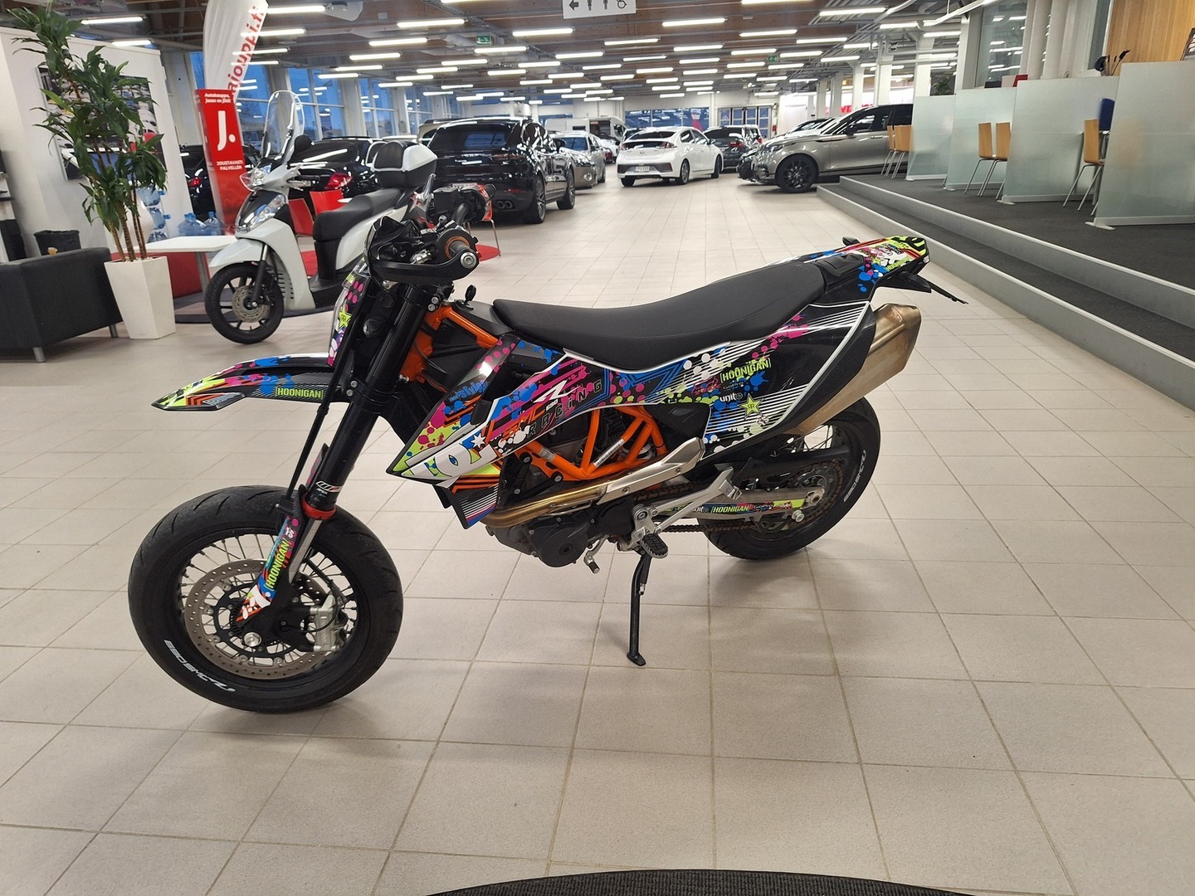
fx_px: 794
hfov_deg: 73.9
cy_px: 448
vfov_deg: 58.9
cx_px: 598
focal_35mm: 23
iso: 125
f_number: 1.8
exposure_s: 1/50
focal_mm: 5.54
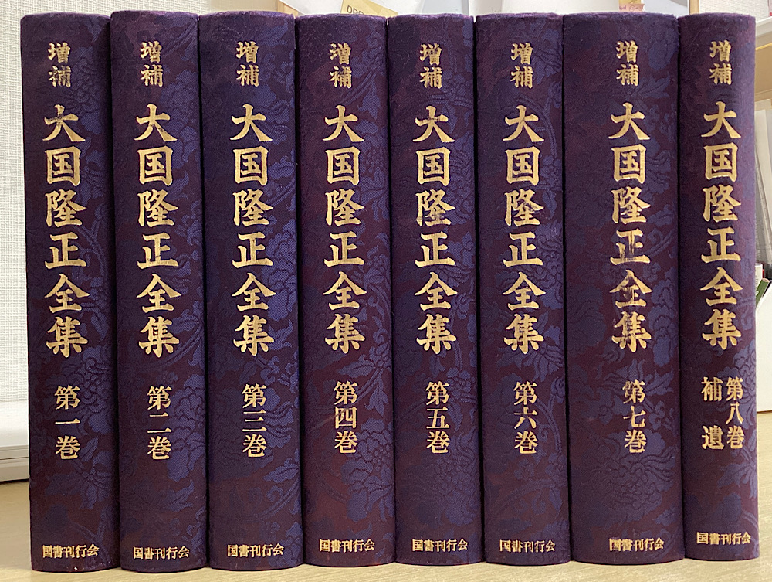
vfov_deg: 45.5
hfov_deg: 58.3
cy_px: 291
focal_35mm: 31
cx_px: 386
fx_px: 692
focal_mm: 3.3
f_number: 2.4
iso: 125
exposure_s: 1/50
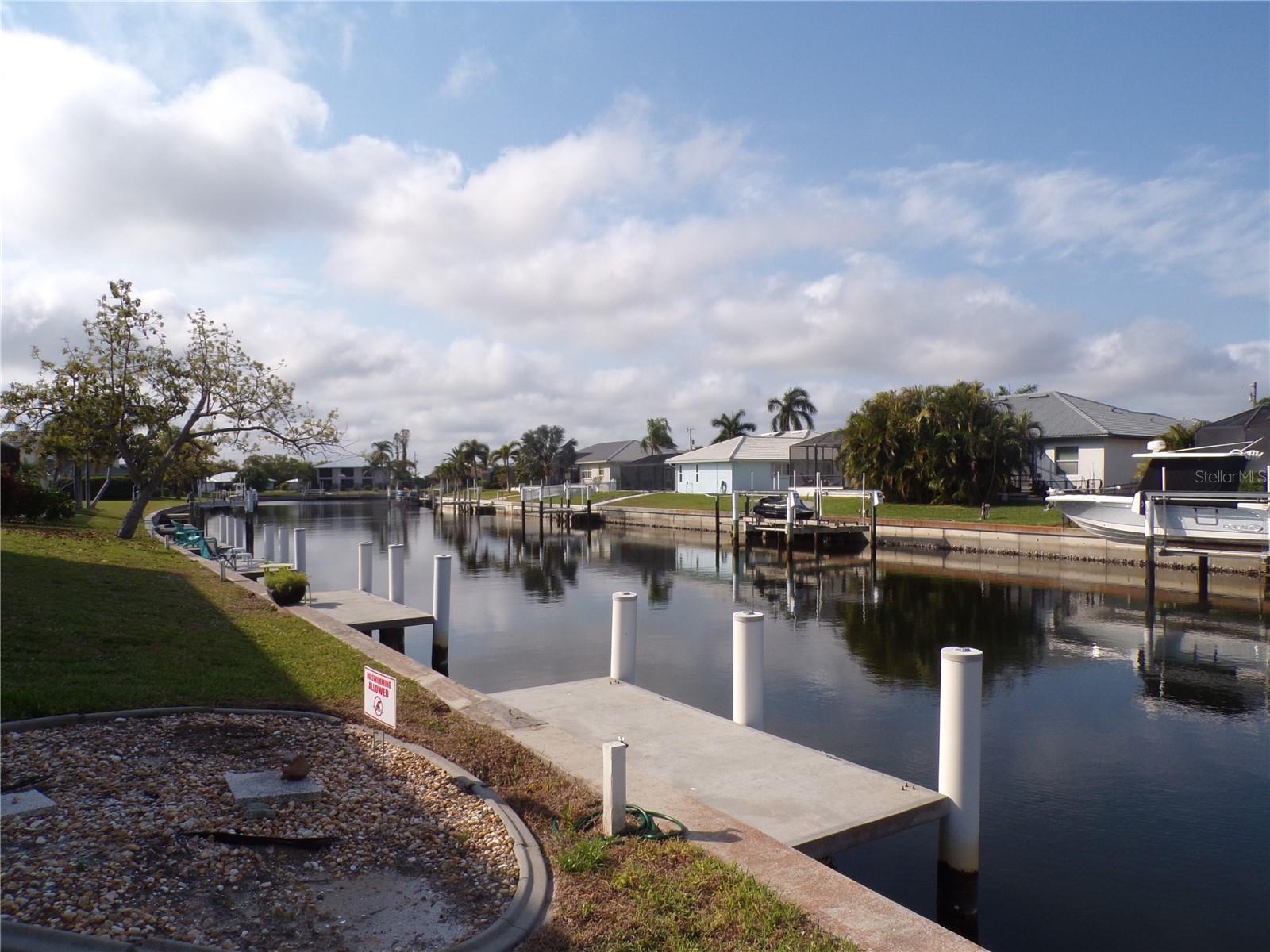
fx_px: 881
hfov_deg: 71.6
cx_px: 635
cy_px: 476
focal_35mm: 24
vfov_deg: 56.8
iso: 80
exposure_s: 1/450
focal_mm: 4.3
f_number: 5.8
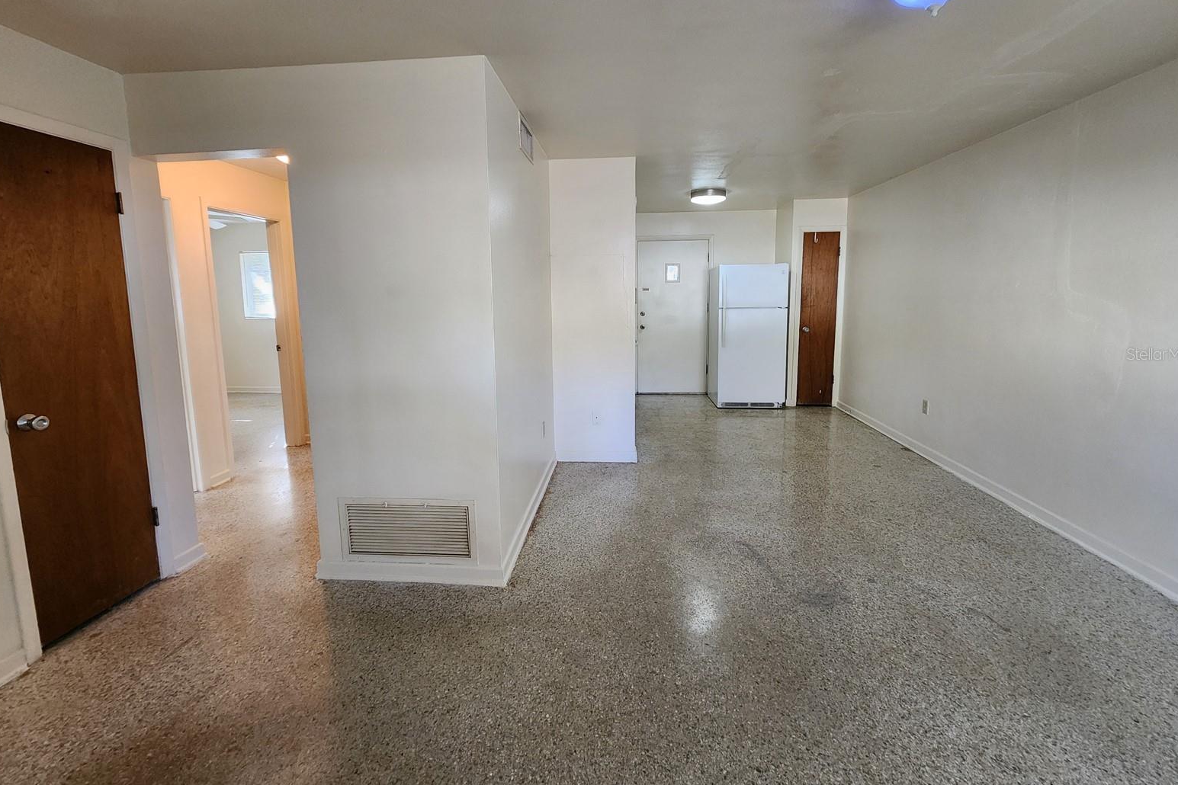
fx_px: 458
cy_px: 354
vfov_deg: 81.0
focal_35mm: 14
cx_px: 589
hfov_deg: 104.3
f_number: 2.2
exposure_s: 1/30
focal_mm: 2.2
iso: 400
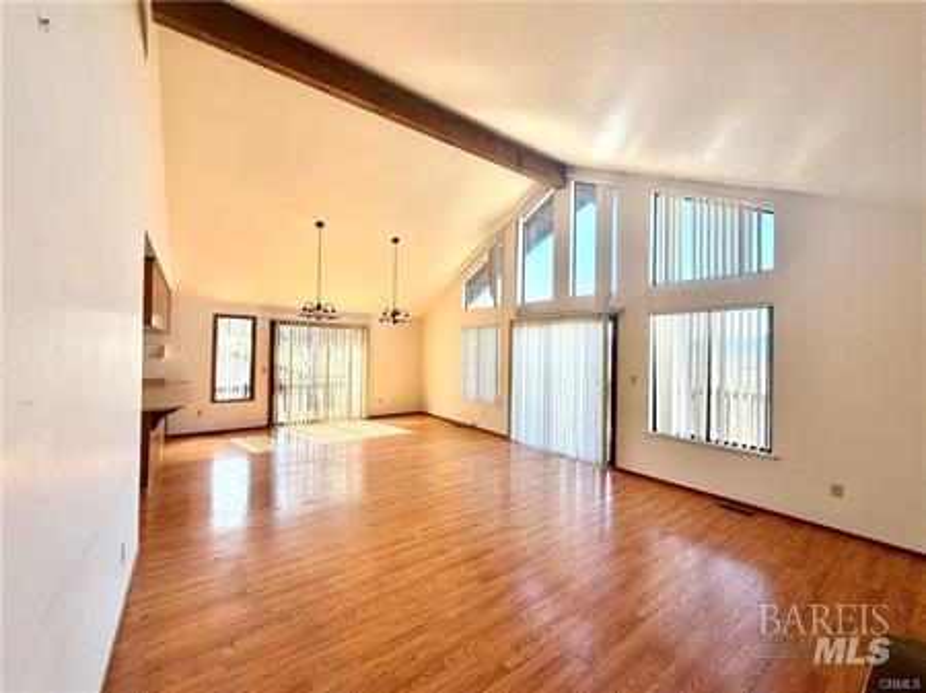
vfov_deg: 85.6
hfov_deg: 102.1
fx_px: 374
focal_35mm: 14
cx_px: 463
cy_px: 346
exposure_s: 1/139
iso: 40
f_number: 2.2
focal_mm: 2.22
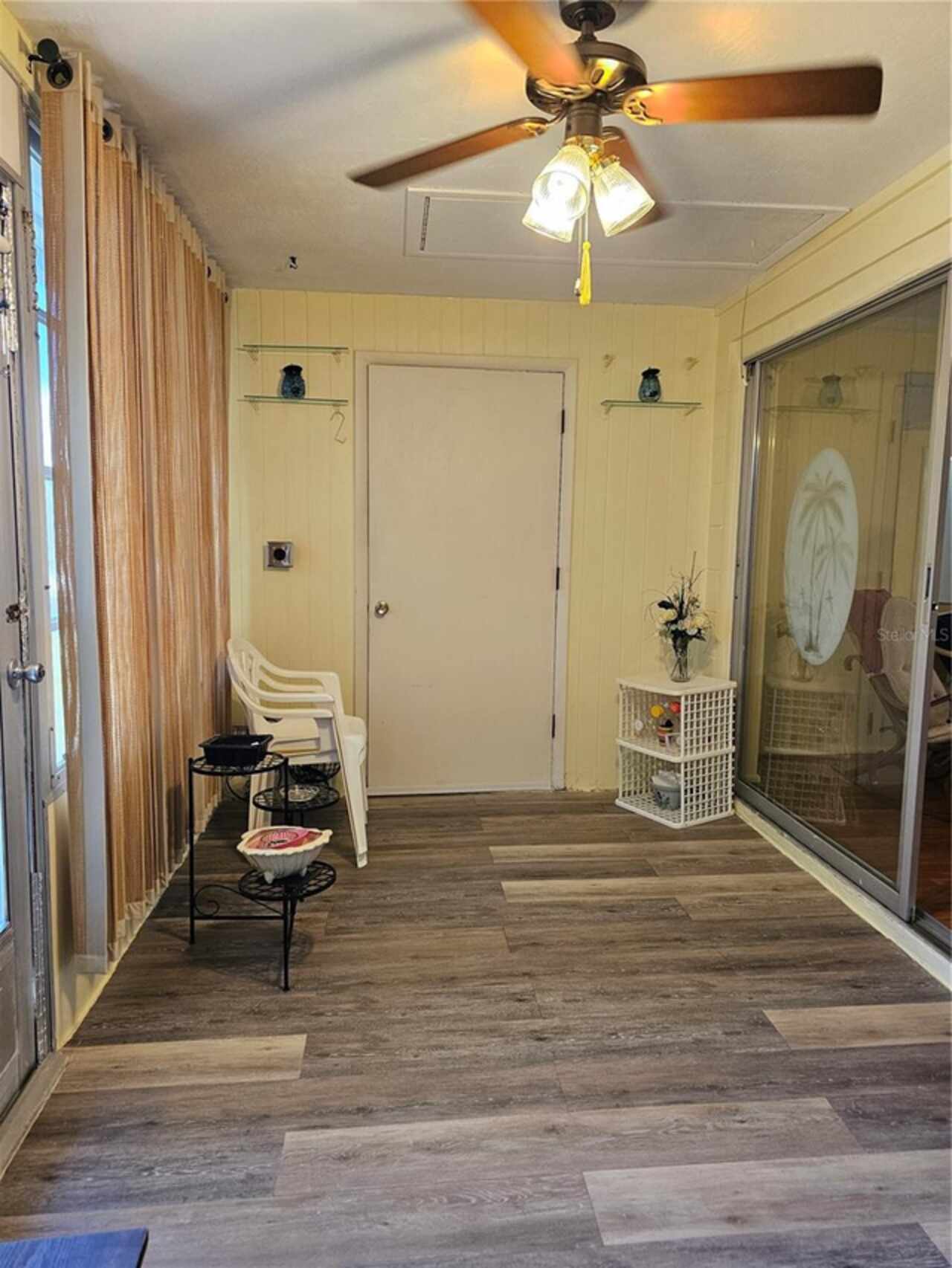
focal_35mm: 23
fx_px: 843
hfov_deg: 58.9
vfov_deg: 73.9
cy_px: 634
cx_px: 476
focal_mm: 6.3
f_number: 1.7
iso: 320
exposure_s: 1/120
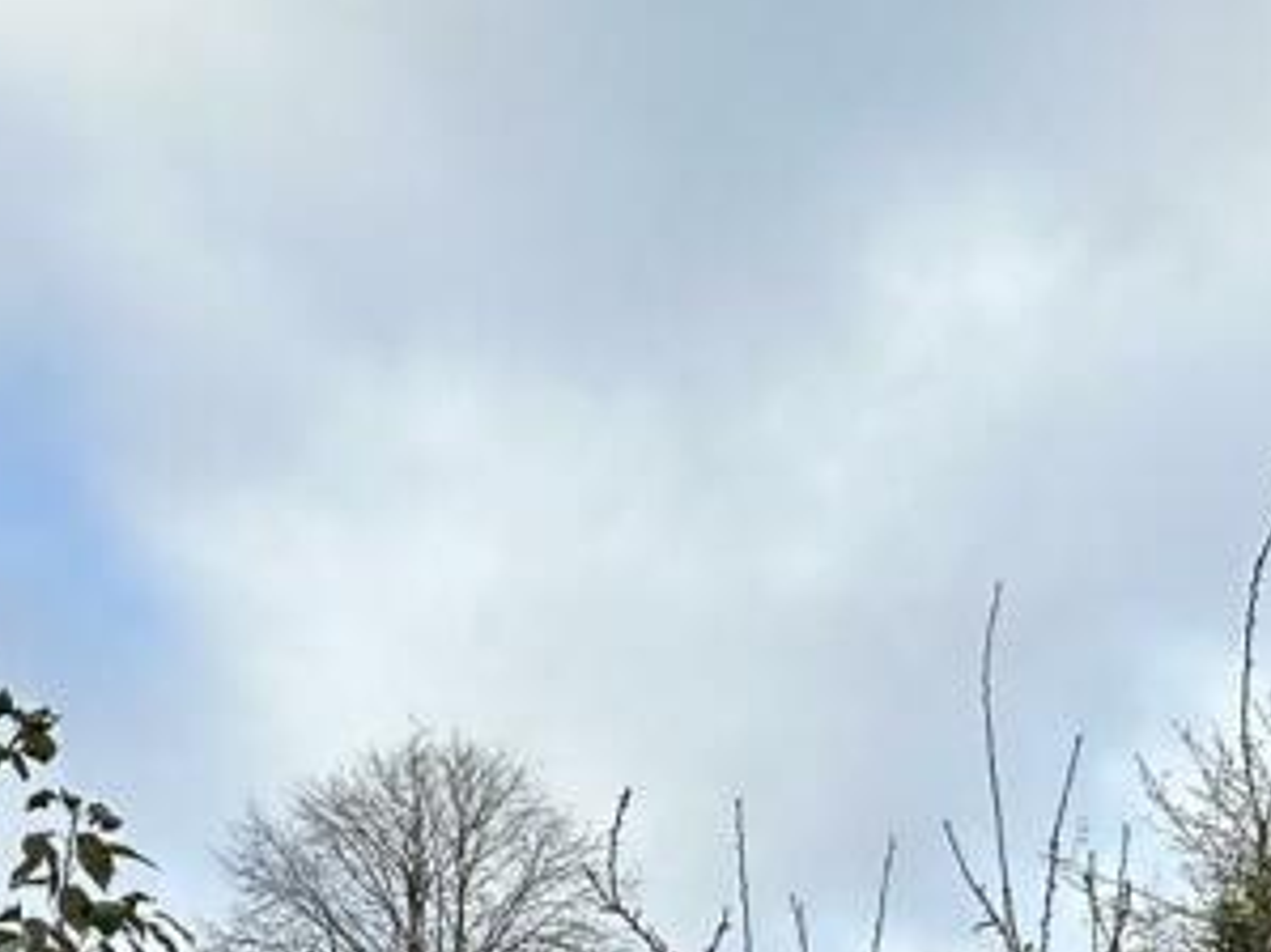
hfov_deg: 39.3
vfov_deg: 25.7
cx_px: 816
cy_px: 1258
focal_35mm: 48
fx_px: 1762
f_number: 2.2
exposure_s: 1/654
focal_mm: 2.22
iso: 40
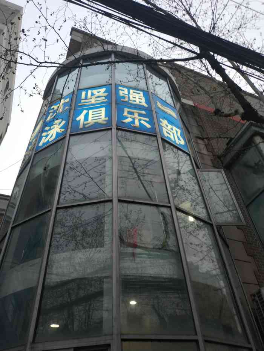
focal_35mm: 32
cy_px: 176
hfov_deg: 44.2
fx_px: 325
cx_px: 132
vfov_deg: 56.8
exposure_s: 1/50
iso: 134
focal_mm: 4.5
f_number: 2
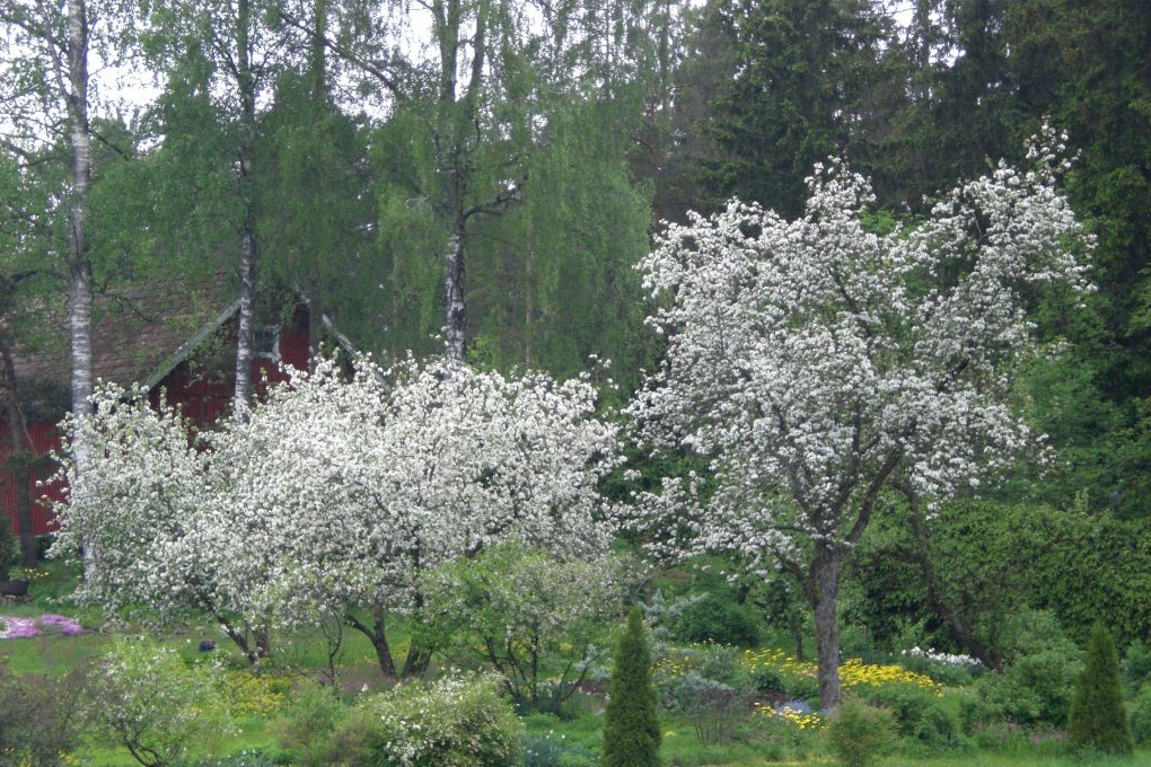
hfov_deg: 17.2
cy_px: 414
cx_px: 576
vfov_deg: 11.5
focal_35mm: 119
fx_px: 3804
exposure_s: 1/80
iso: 200
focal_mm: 18.9
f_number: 5.9
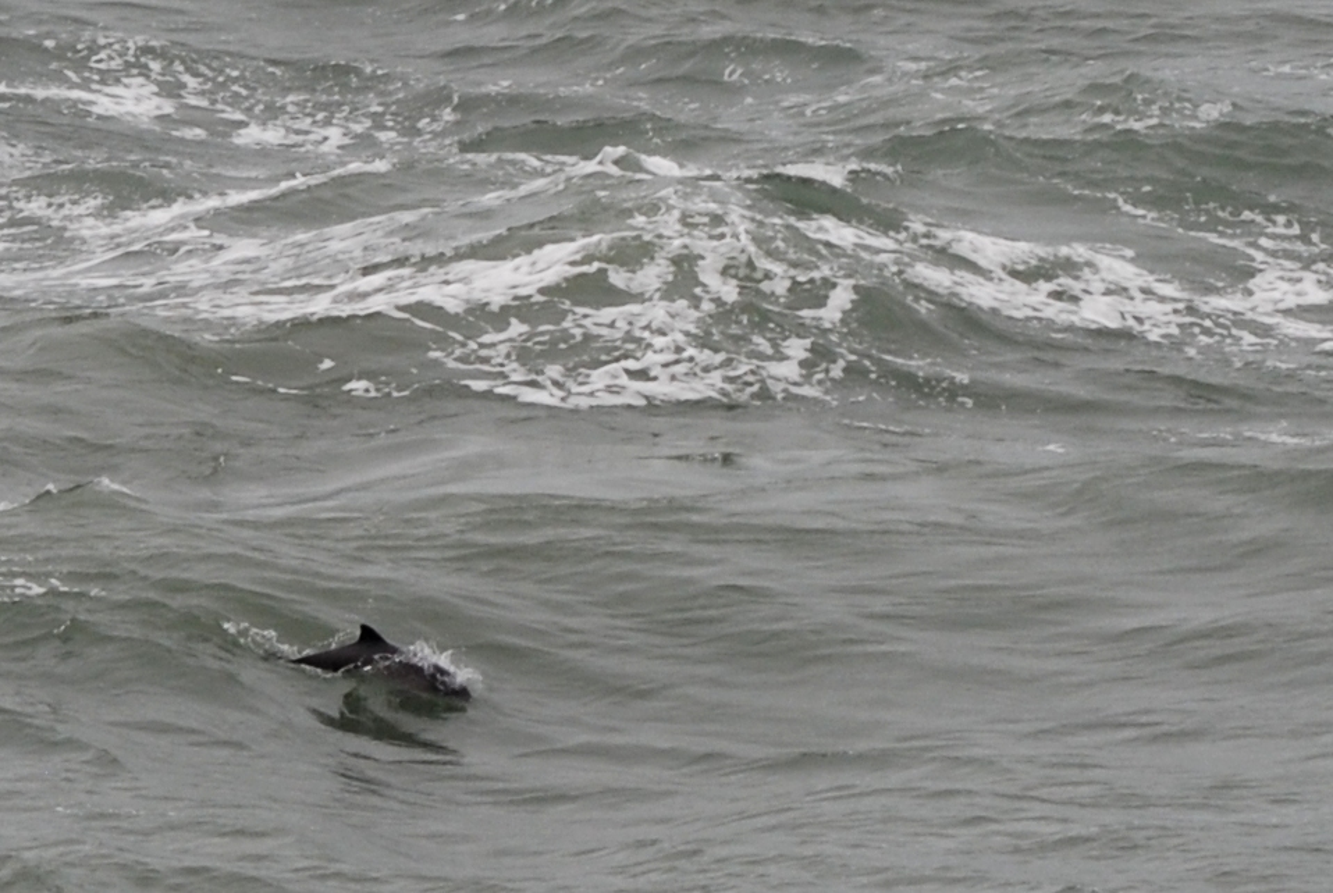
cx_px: 666
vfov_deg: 7.7
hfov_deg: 11.4
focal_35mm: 180
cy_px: 446
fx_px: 6675
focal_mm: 120
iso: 180
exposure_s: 1/500
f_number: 5.6
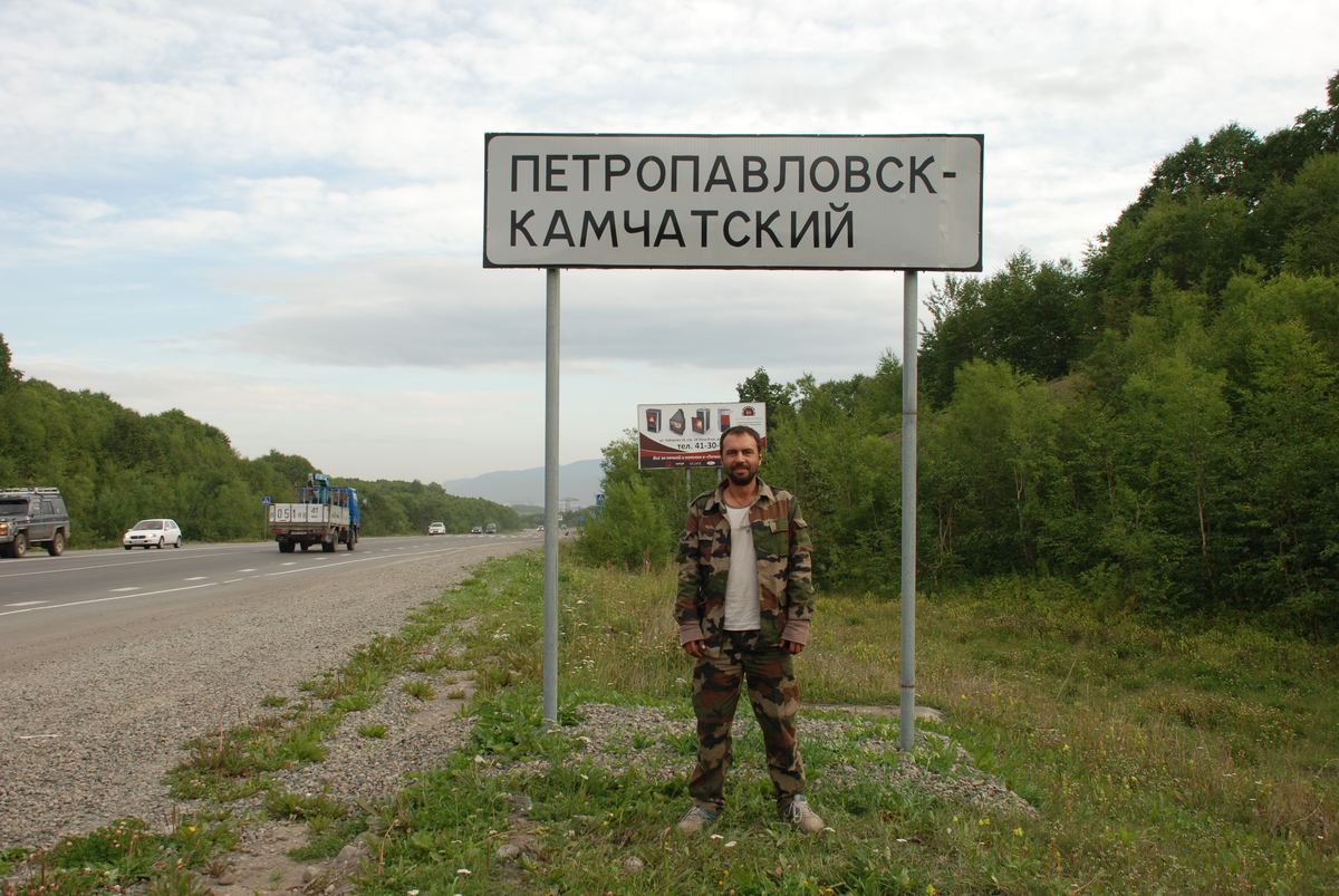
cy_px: 448
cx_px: 670
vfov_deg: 37.0
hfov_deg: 53.1
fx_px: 1340
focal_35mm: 36
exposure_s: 1/160
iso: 100
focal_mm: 24
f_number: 6.3
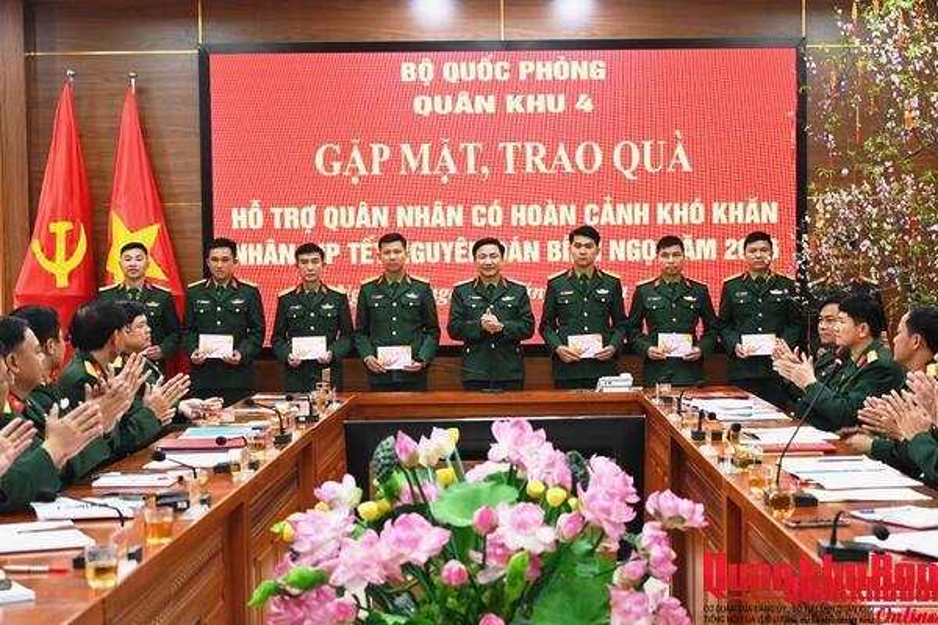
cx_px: 469
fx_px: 1381
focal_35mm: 53
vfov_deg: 25.5
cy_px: 312
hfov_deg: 37.5
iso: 1000
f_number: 4
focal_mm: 53
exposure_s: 1/125
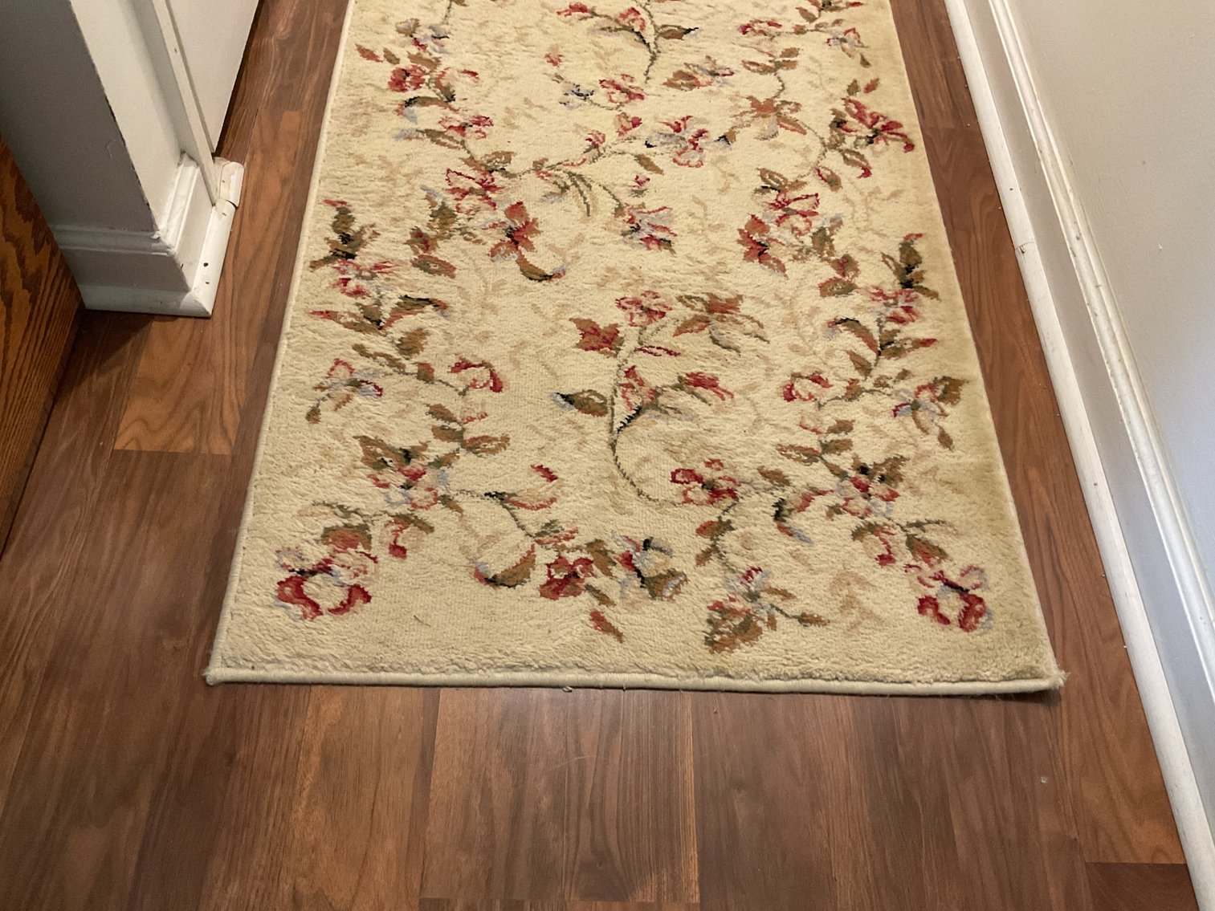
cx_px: 608
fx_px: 1018
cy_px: 456
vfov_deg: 48.2
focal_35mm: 29
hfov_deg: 61.7
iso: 200
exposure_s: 1/60
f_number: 1.8
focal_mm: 3
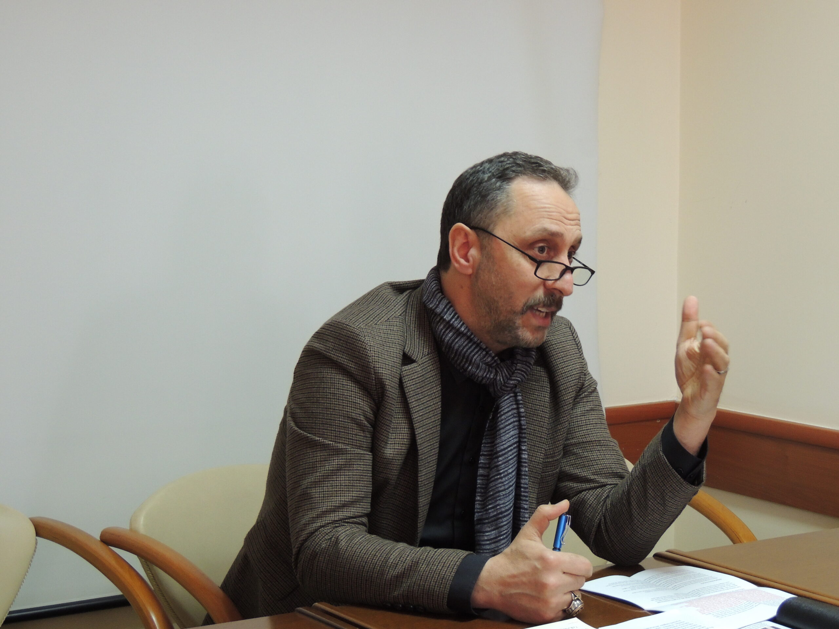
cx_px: 420
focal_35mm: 75
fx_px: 1818
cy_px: 314
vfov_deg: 19.6
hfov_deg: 26.0
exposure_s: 1/25
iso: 450
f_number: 3.9
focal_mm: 13.3
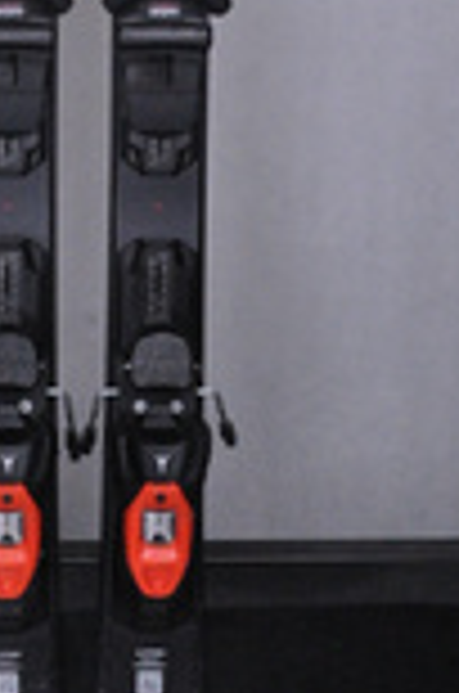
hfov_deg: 12.4
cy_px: 9
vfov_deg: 18.3
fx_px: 2103
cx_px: 79
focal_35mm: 109
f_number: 9.5
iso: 3200
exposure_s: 1/125
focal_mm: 25
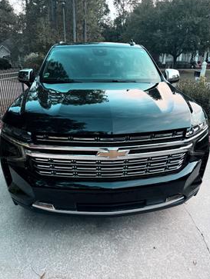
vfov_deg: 69.3
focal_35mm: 25
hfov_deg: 55.0
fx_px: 202
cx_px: 108
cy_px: 141
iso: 200
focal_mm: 6.76
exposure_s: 1/74
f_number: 1.78
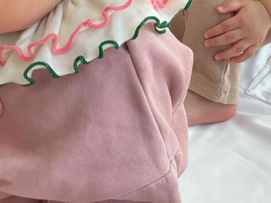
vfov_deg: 17.4
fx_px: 626
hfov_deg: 24.0
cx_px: 221
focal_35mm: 80
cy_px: -54
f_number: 1.8
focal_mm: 3
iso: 32
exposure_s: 1/120
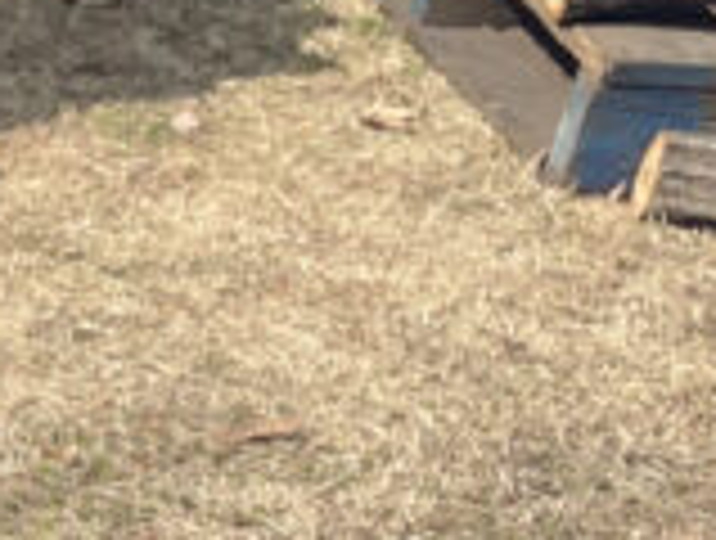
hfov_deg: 9.7
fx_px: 3462
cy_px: 1012
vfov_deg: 8.5
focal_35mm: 167
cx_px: -1283
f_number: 1.6
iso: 32
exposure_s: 1/3125
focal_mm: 4.2
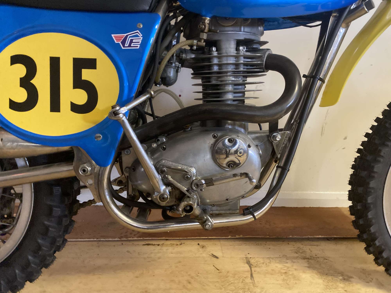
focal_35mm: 26
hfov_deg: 67.3
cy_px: 146
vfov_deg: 53.1
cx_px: 196
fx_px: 294
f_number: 1.8
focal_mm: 4.25
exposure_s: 1/25
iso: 800
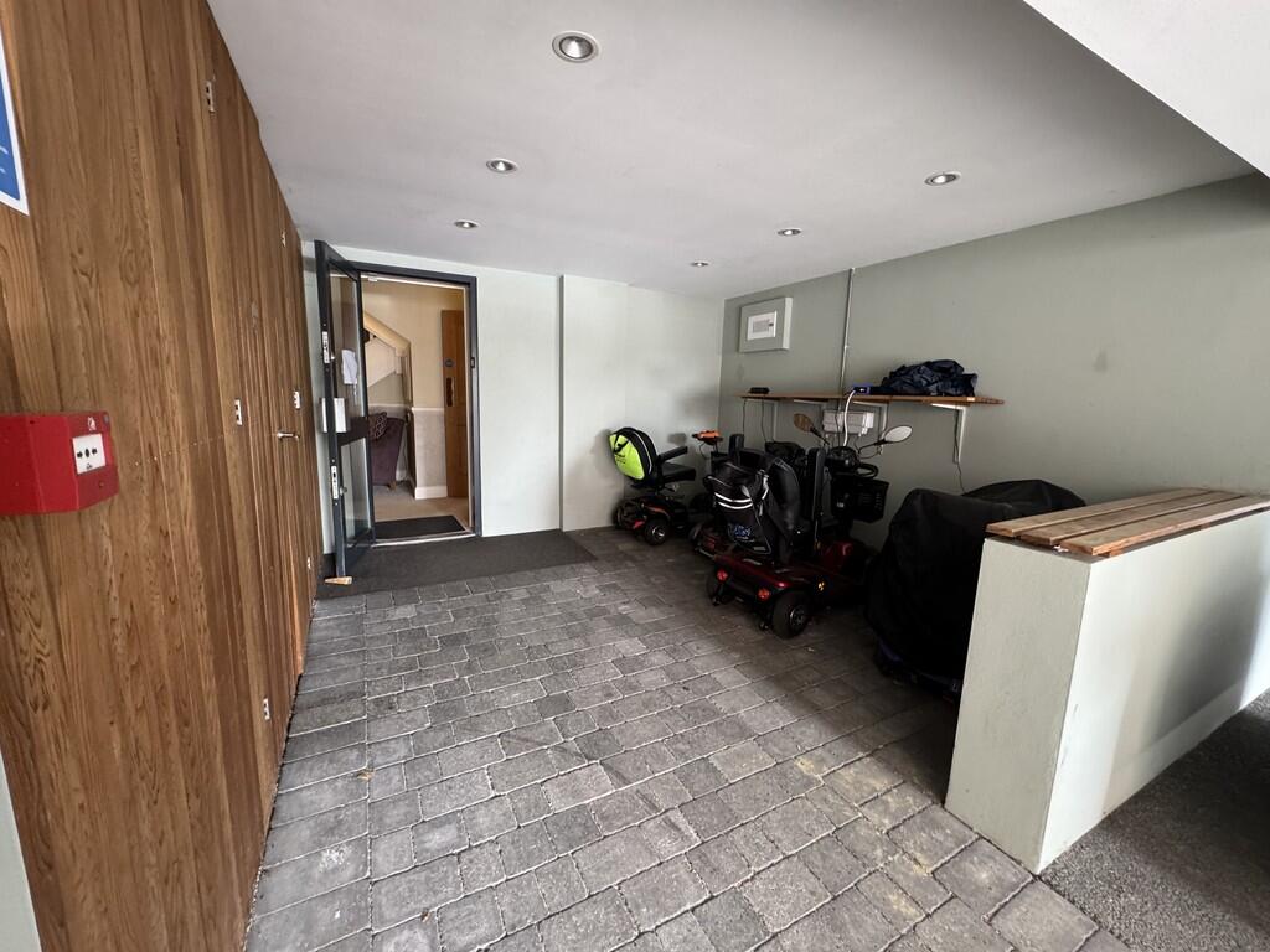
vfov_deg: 85.7
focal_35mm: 14
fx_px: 514
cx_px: 635
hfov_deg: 102.1
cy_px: 476
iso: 320
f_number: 2.2
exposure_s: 1/60
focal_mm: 2.22
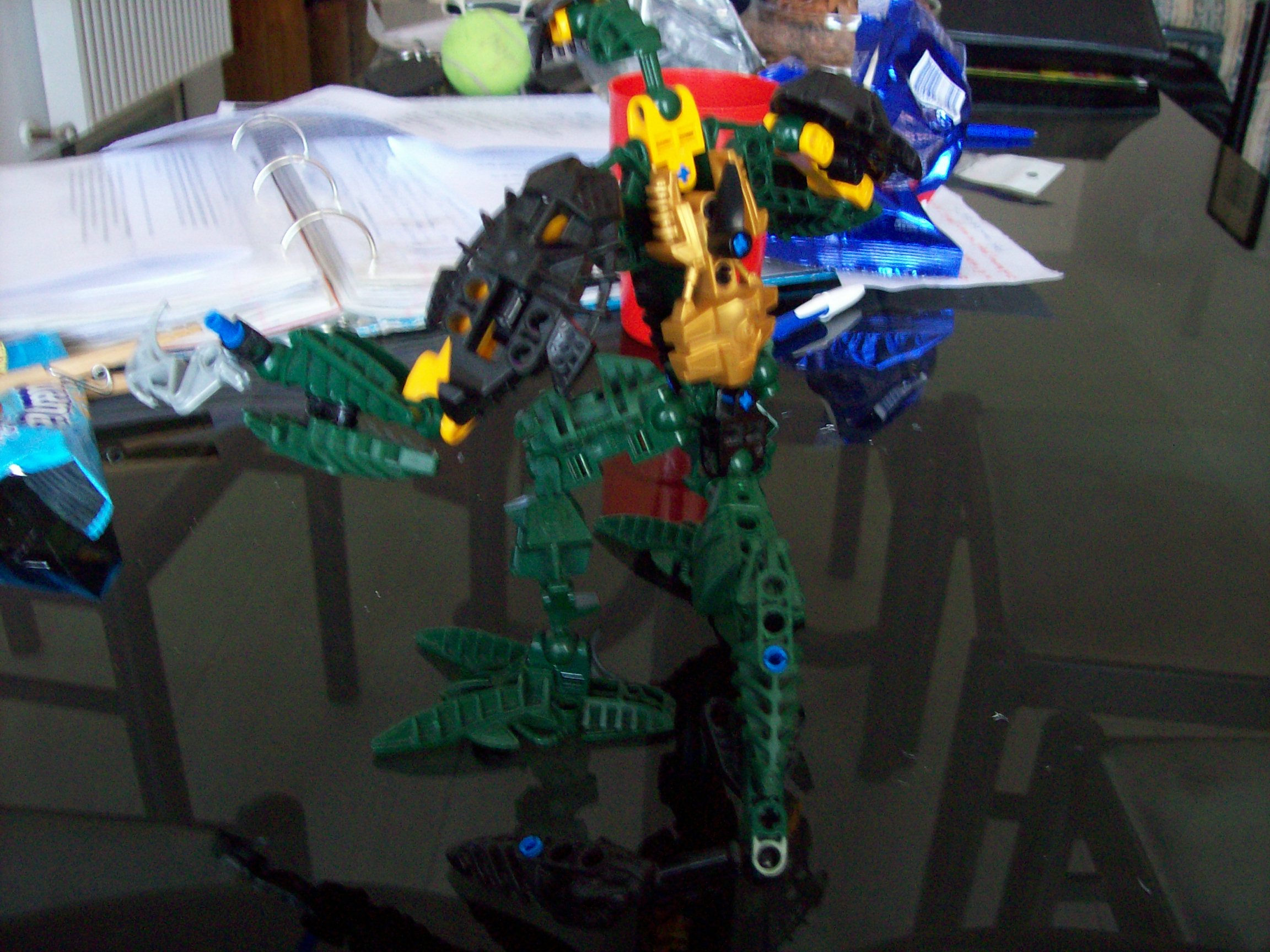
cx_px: 635
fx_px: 1321
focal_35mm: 36
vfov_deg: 39.7
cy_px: 476
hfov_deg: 51.4
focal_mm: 6
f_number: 2.7
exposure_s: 1/8
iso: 160
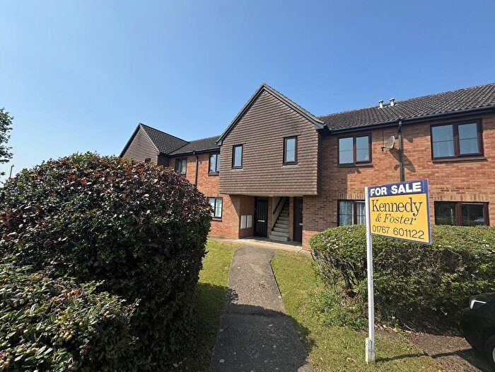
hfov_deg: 102.1
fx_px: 200
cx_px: 248
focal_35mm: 14
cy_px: 186
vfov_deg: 85.7
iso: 50
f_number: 2.2
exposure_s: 1/1927
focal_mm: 2.22
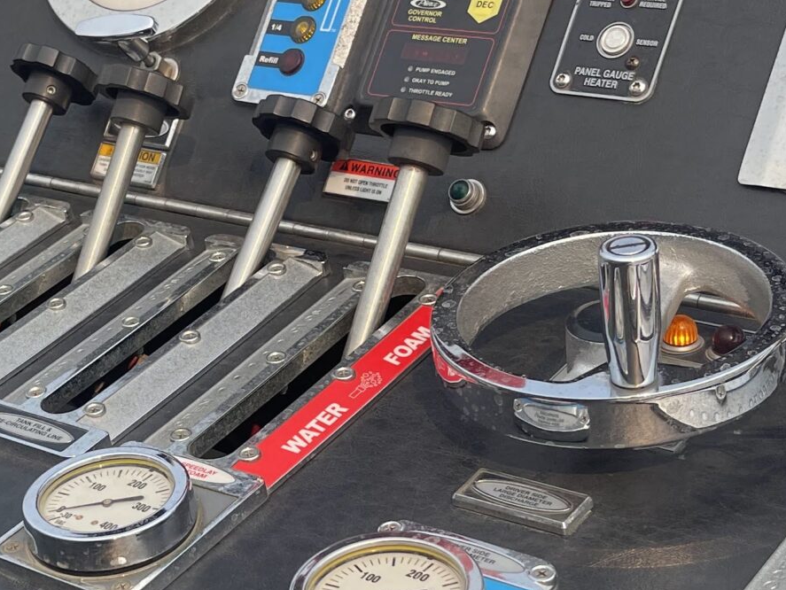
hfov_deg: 25.5
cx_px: 138
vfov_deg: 19.5
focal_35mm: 75
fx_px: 1704
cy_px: 425
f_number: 1.6
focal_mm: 5.1
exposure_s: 1/1883
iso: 32
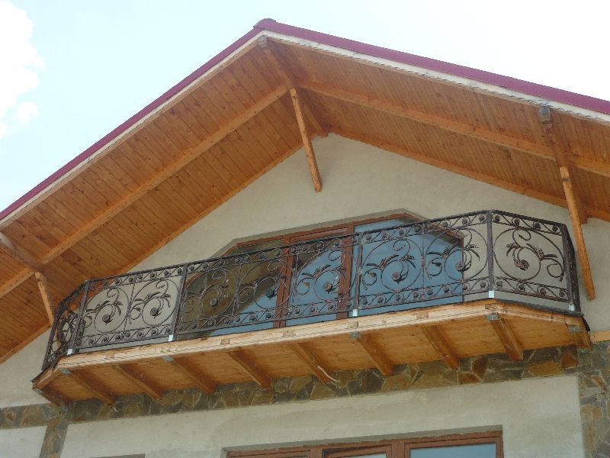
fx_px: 775
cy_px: 229
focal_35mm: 44
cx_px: 305
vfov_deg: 32.9
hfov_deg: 42.9
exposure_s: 1/500
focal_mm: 7.2
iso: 100
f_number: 3
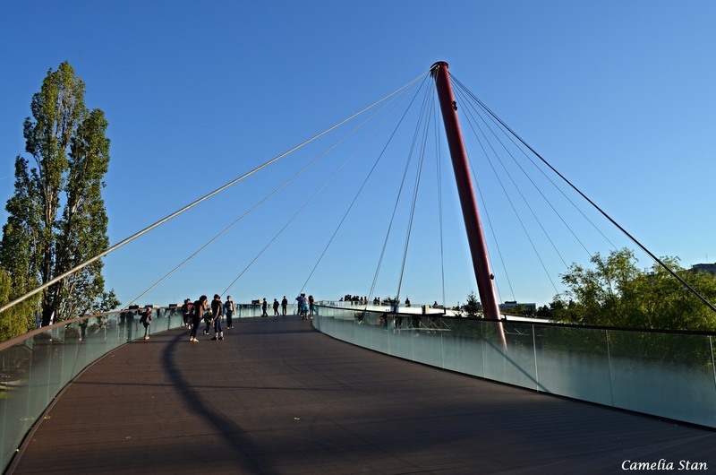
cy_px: 238
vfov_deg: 47.7
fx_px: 536
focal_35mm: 27
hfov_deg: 67.5
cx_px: 358
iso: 100
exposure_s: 1/250
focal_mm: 18
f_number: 8
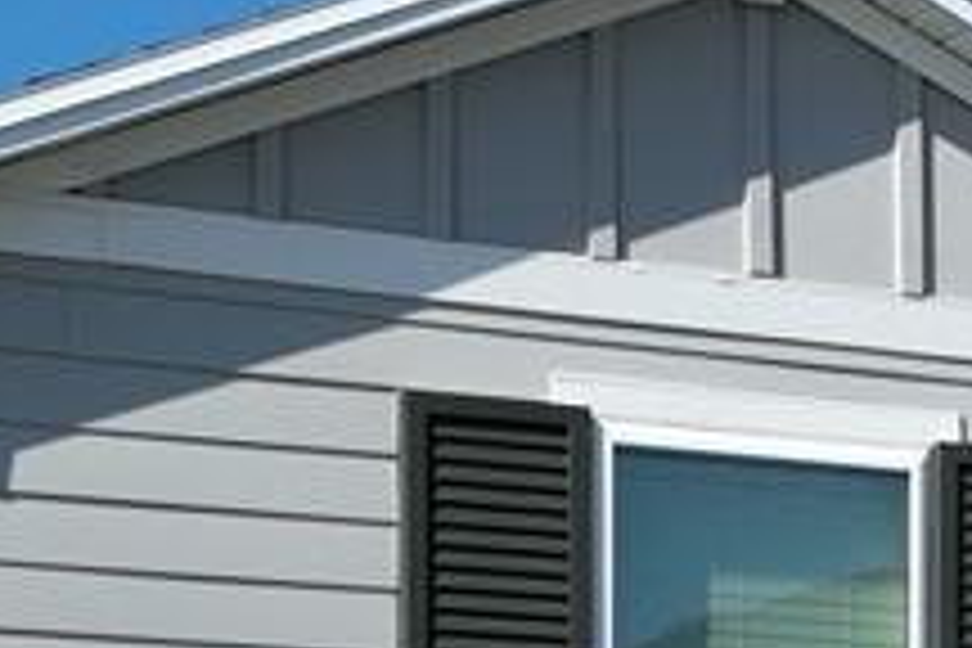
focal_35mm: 185
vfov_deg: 7.1
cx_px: 1426
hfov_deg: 10.7
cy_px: 1386
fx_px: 4995
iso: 100
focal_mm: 12.29
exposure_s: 1/2500
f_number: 2.8
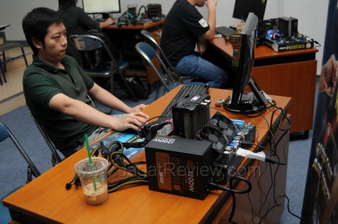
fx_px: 394
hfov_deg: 46.5
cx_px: 169
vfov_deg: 31.8
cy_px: 112
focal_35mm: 42
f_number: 3.5
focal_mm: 28
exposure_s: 1/60
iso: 200
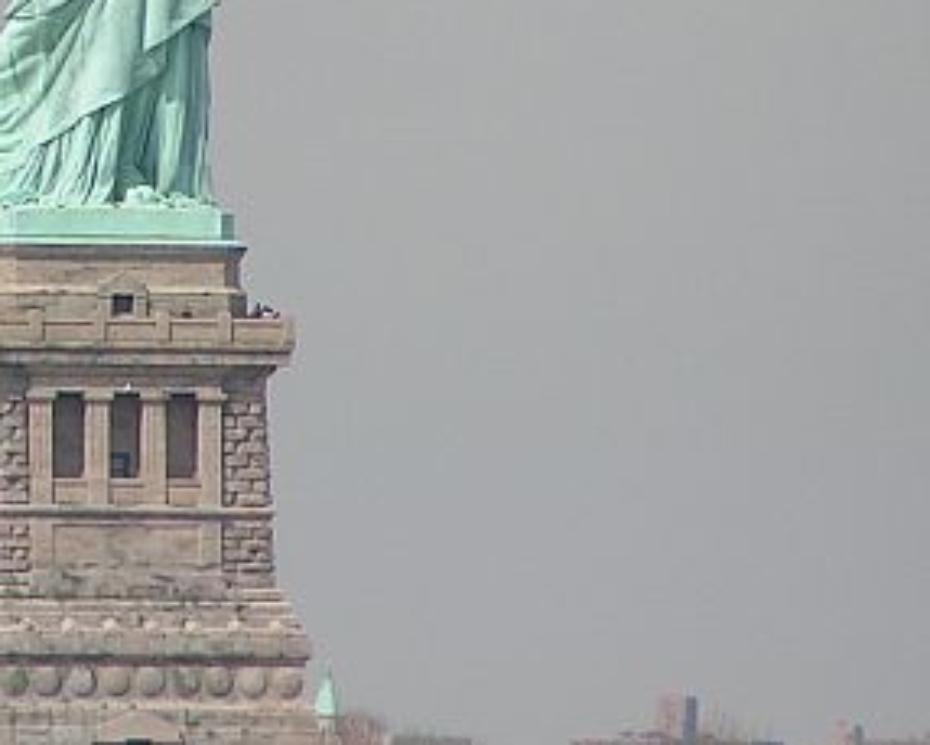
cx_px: -59
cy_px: 179
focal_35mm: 1038
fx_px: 28580
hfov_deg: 1.9
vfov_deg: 1.5
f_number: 4
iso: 50
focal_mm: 58
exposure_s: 1/1000
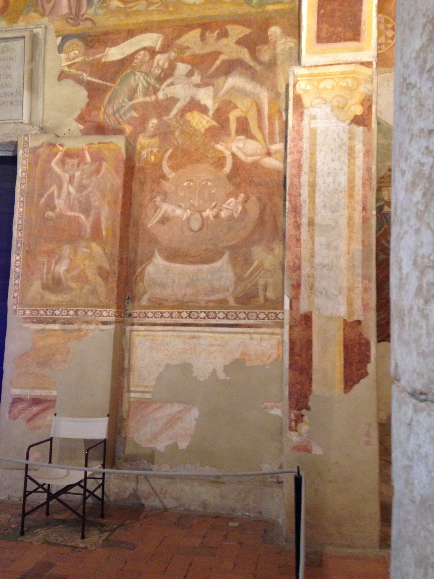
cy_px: 290
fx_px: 552
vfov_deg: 55.4
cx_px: 217
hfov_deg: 42.9
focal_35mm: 33
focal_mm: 4.12
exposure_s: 1/20
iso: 320
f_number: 2.4
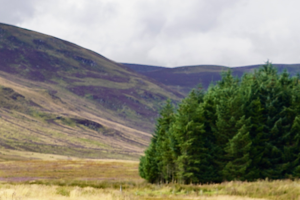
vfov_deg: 6.5
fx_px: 1758
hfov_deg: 9.7
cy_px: 216
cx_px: 231
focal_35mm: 211
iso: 100
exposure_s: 1/400
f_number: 5
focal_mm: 67
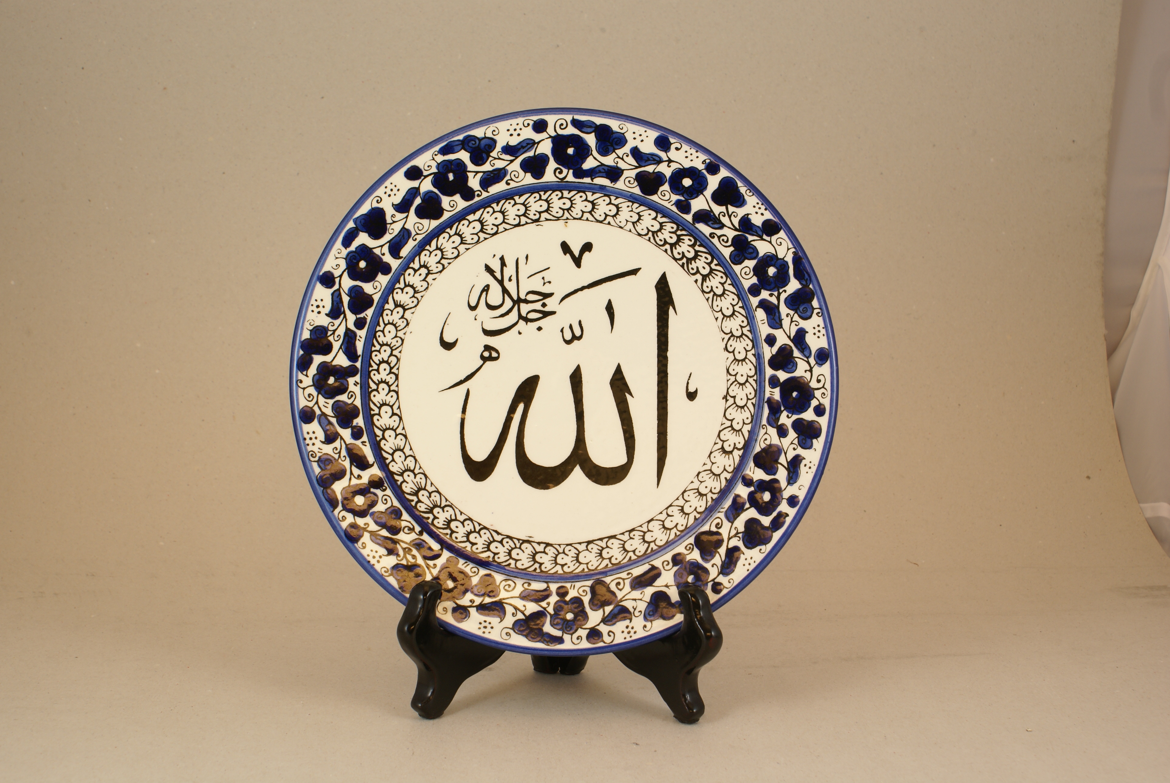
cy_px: 392
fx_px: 1708
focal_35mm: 52
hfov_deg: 37.8
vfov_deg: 25.8
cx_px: 585
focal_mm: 35
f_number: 11
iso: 100
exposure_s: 1/5
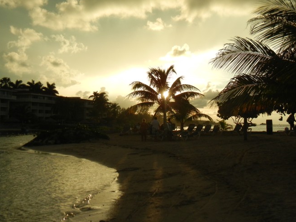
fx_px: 402
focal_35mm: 47
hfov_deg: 40.3
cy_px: 108
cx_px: 172
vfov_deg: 30.9
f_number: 7
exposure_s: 1/410
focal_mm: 5.4
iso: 160
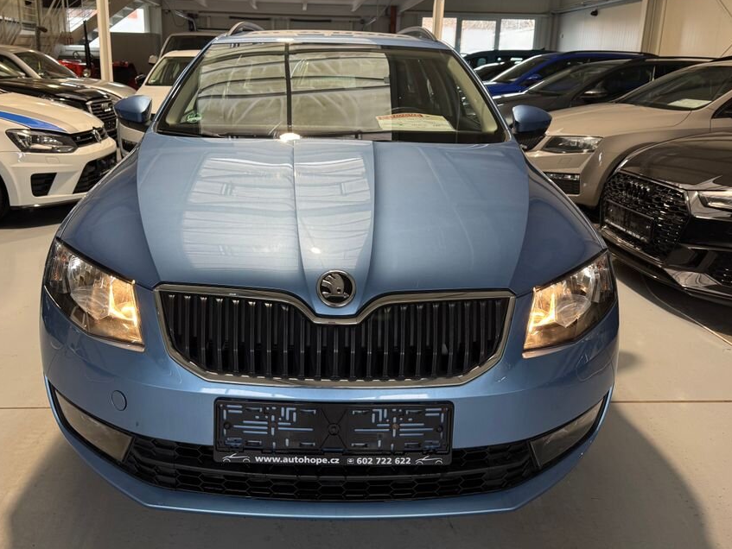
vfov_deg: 48.0
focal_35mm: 29
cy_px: 224
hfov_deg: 61.5
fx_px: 614
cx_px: 335
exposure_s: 1/50
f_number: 1.78
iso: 125
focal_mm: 6.76
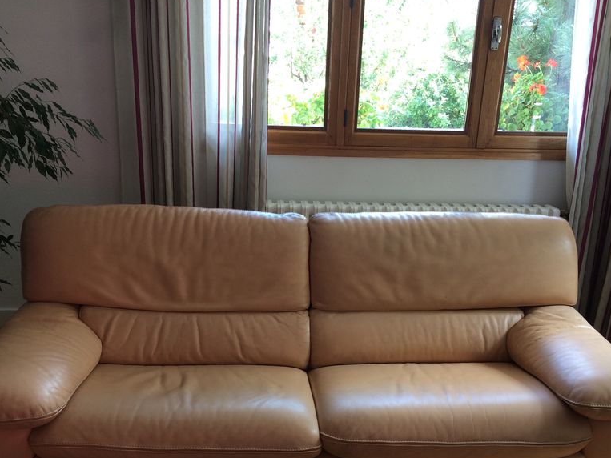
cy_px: 290
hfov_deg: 49.0
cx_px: 309
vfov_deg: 37.5
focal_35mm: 38
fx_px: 671
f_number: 2.2
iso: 50
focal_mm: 4.15
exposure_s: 1/33
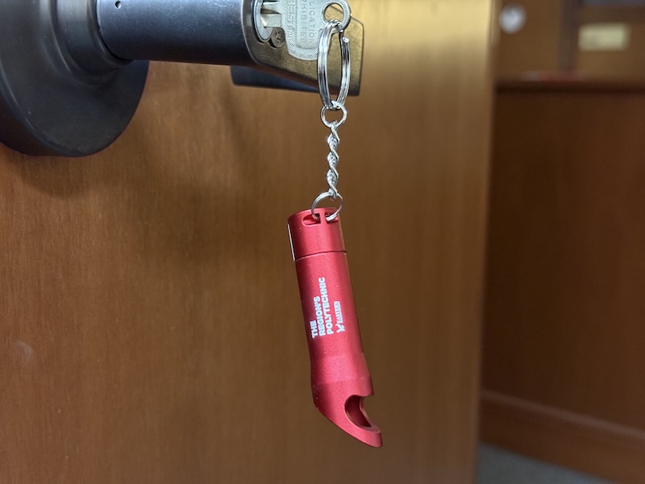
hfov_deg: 39.7
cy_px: 242
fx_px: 894
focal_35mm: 48
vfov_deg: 30.3
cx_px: 322
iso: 500
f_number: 1.78
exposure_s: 1/30
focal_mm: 6.76
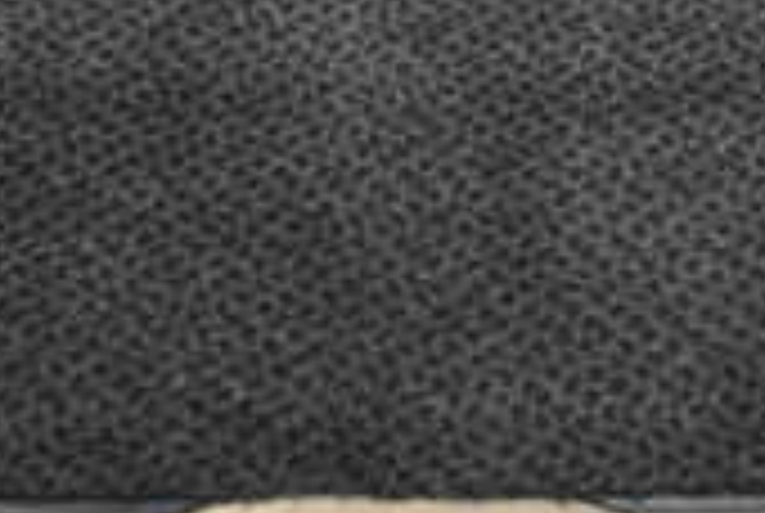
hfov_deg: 20.8
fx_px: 2065
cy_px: -351
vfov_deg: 13.1
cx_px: 585
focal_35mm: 97
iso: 4000
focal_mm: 18
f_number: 3.5
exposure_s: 1/125
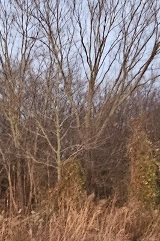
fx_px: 433
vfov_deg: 30.3
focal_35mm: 65
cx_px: 32
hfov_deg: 20.7
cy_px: 186
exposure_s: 1/24
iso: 800
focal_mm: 2.2
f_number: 2.2
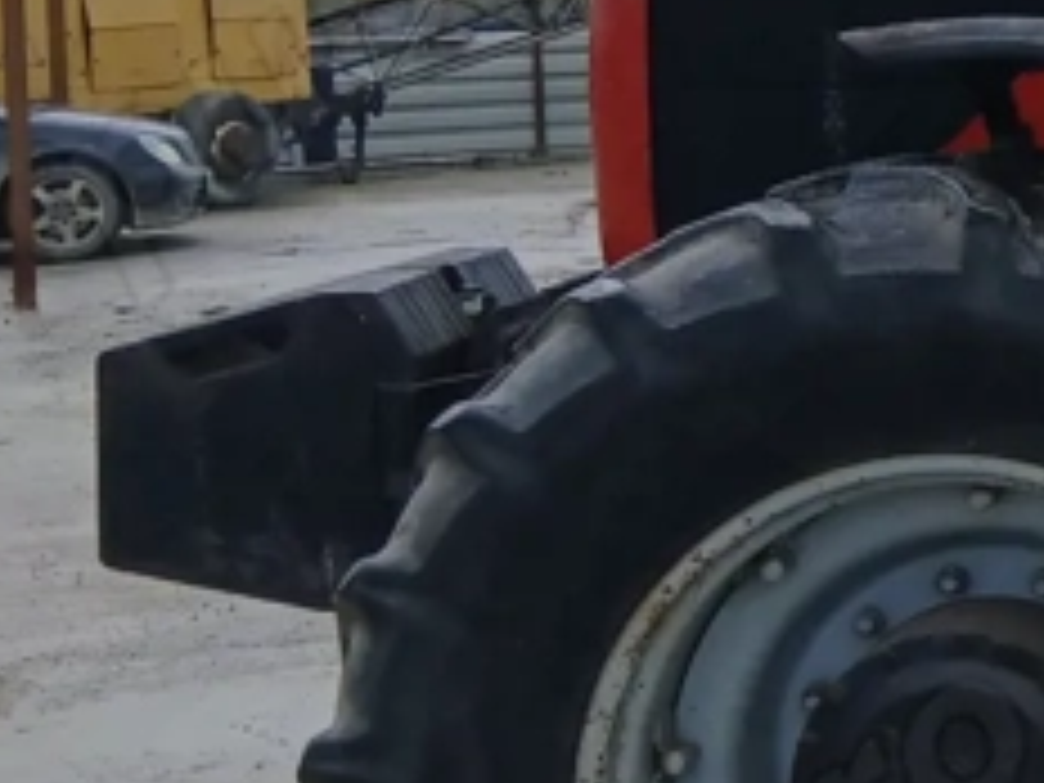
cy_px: -32
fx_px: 3378
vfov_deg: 13.0
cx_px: 2120
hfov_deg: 14.4
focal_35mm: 112
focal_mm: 3.98
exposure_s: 1/106
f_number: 1.8
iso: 20
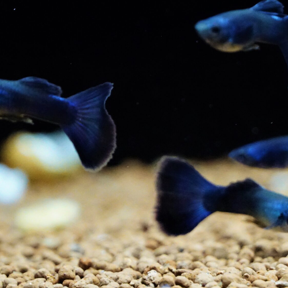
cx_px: 156
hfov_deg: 4.5
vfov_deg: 4.5
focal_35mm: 391
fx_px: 3680
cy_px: 128
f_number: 5.6
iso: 12800
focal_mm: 135
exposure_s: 1/750
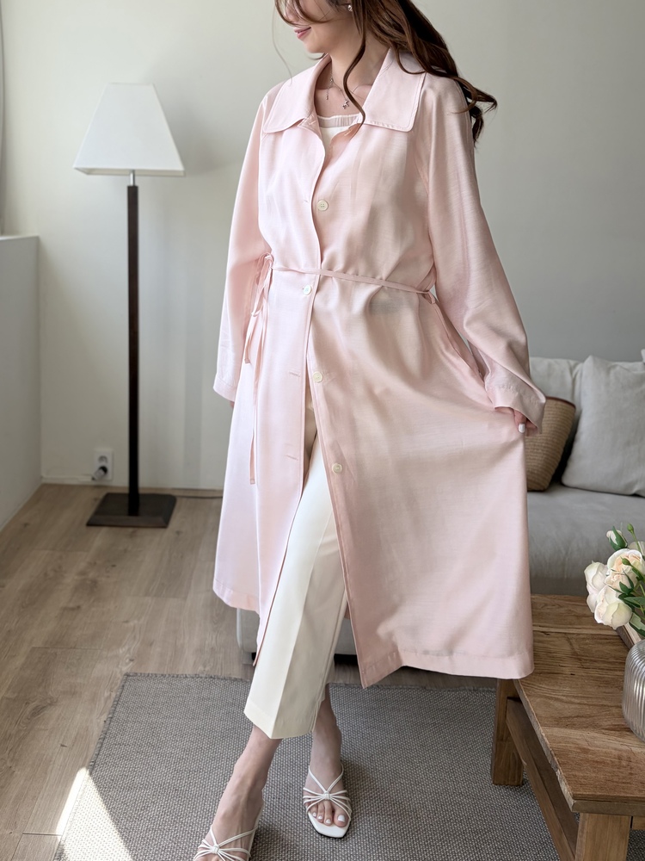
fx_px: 646
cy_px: 430
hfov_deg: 53.1
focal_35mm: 26
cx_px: 322
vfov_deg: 67.3
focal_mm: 5.96
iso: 50
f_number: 1.6
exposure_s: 1/307
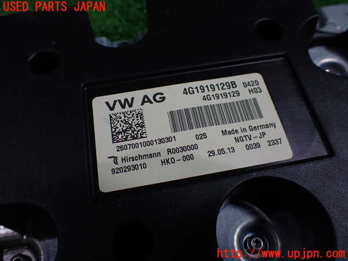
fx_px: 302
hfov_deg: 60.0
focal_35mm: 30
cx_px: 174
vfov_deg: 46.8
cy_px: 130
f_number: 2.3
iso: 250
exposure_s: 1/125
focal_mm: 5.4
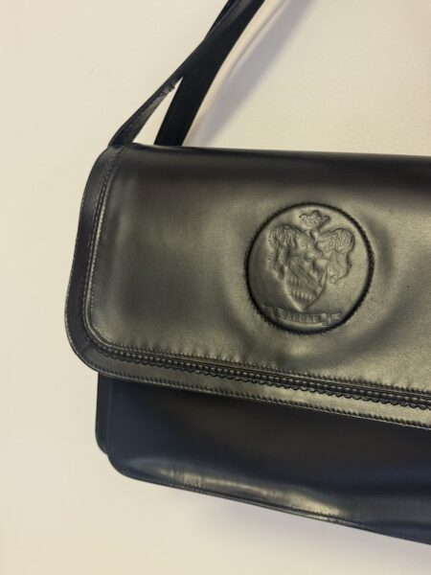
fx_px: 797
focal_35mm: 48
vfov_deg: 39.7
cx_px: 216
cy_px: 288
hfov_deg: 30.3
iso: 200
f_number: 1.78
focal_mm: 6.76
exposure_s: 1/33
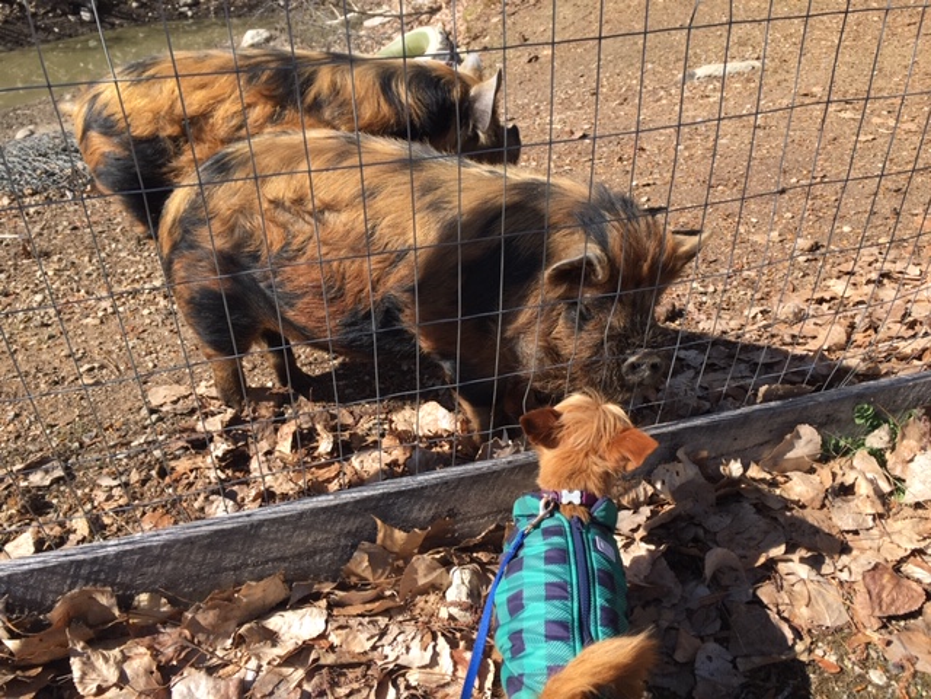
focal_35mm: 29
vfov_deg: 48.2
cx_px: 466
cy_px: 350
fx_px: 780
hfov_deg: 61.7
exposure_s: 1/777
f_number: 2.2
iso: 25
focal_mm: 4.15
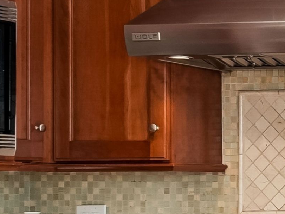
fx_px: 1095
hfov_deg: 11.4
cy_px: 201
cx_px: 756
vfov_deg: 11.1
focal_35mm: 133
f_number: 8
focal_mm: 16
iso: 400
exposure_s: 1/20
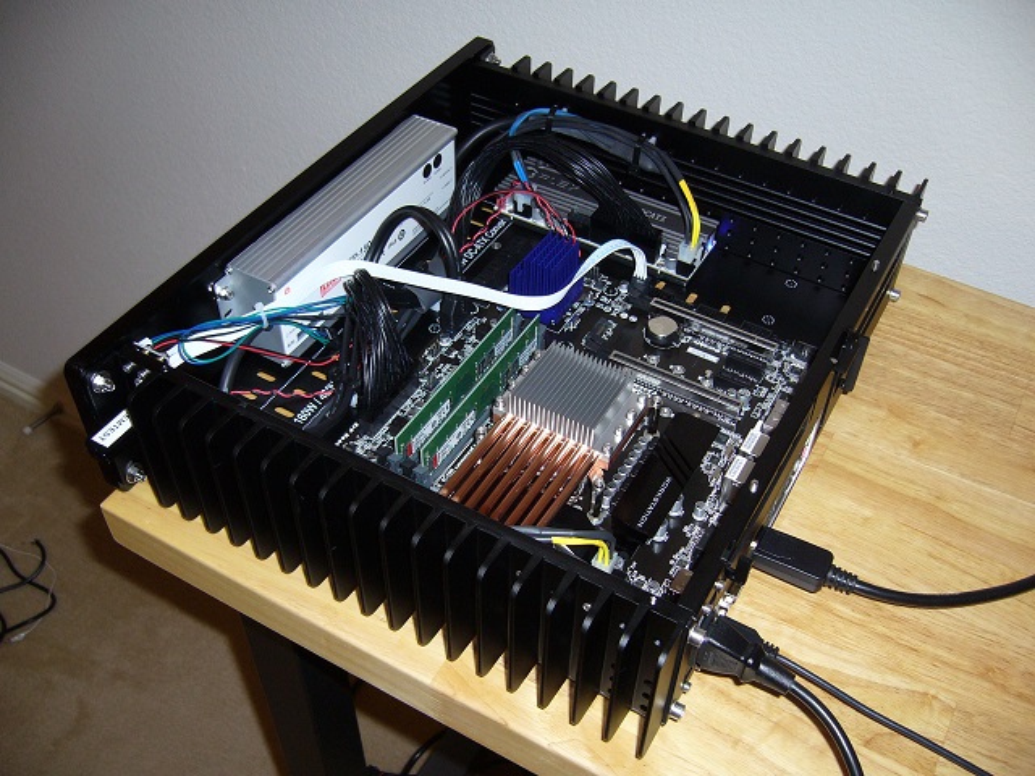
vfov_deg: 40.7
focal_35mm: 35
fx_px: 1046
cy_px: 388
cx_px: 518
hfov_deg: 52.6
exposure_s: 1/30
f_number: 2.8
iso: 100
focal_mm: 5.8
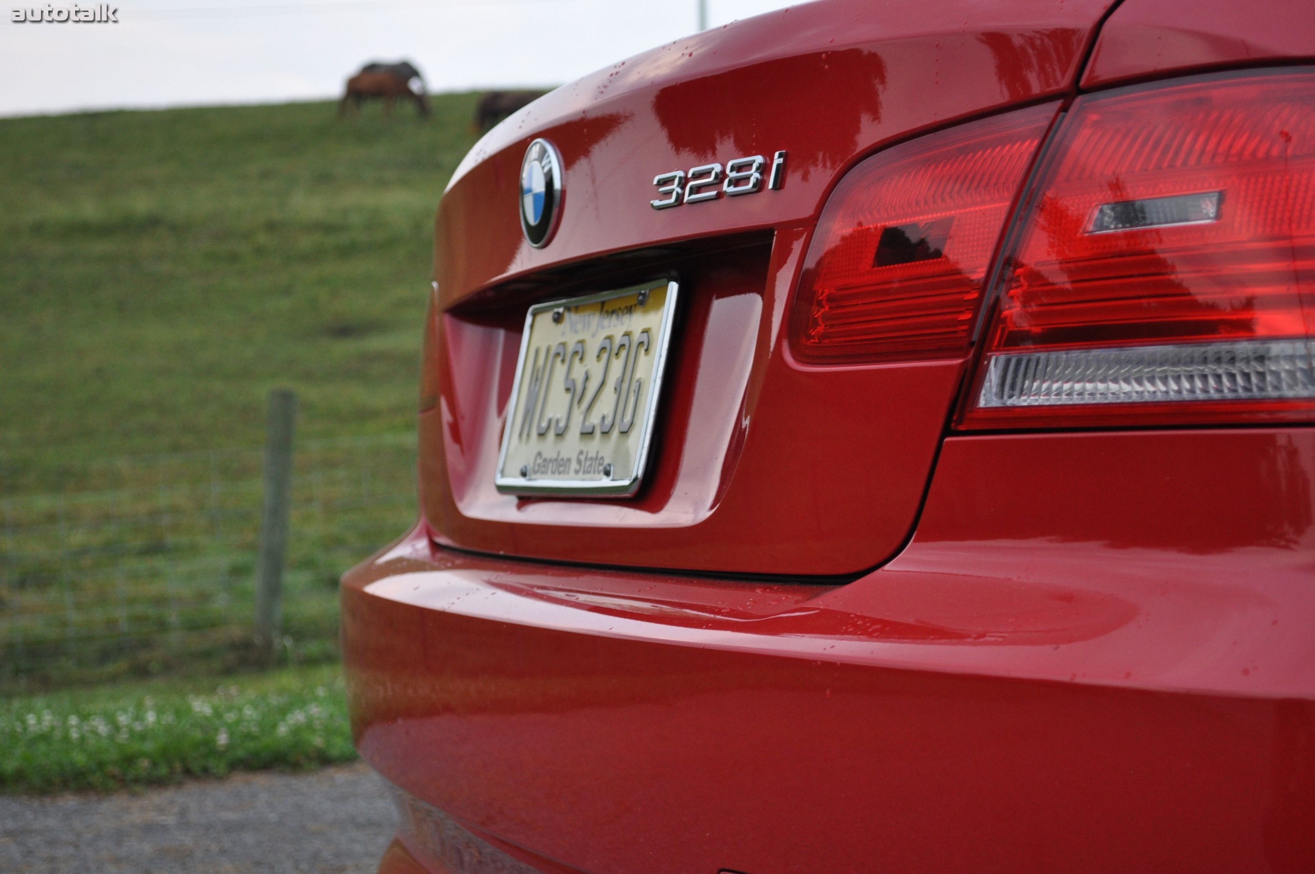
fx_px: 2189
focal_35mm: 60
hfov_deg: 33.4
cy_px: 437
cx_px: 658
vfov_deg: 22.6
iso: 640
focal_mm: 40
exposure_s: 1/60
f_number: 5.3
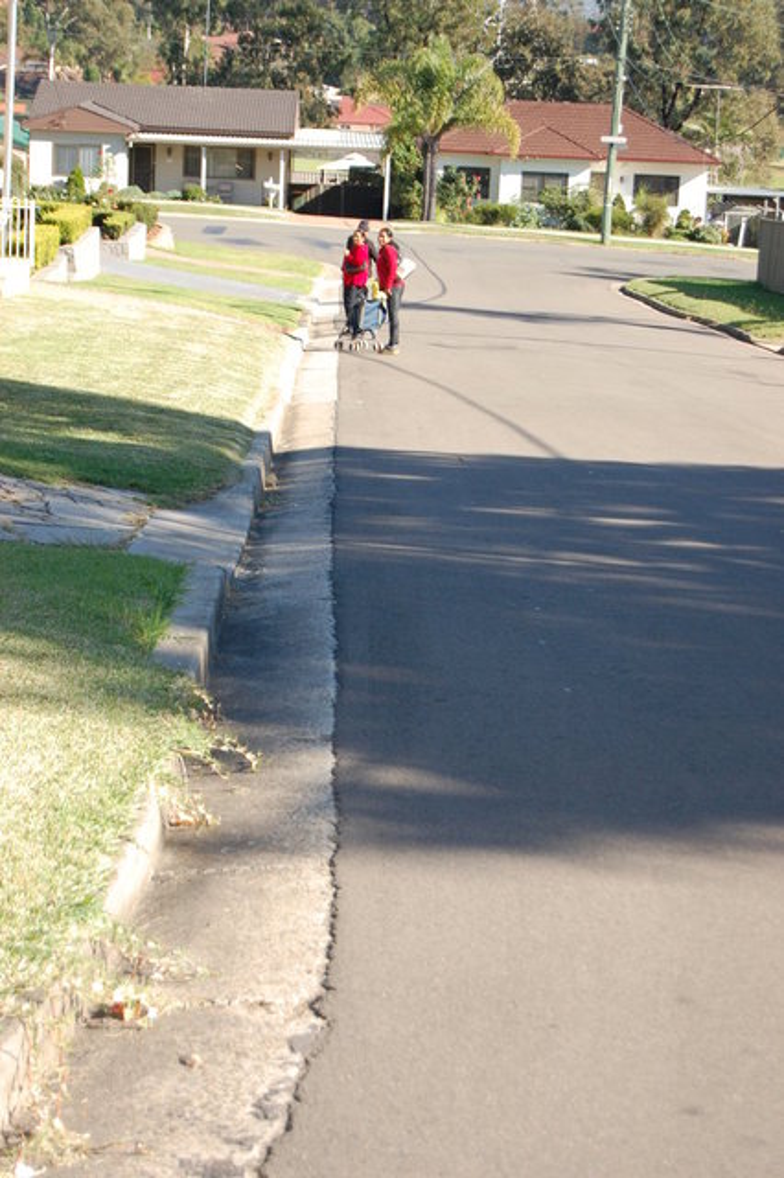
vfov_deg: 24.6
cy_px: 589
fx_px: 2698
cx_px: 392
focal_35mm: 82
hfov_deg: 16.5
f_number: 5.6
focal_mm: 55
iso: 400
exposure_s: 1/500
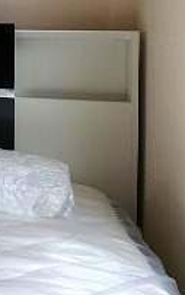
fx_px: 548
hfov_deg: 13.2
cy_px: 31
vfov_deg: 29.0
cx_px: -281
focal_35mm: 68
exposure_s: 1/400
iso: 50
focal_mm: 2.2
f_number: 2.2
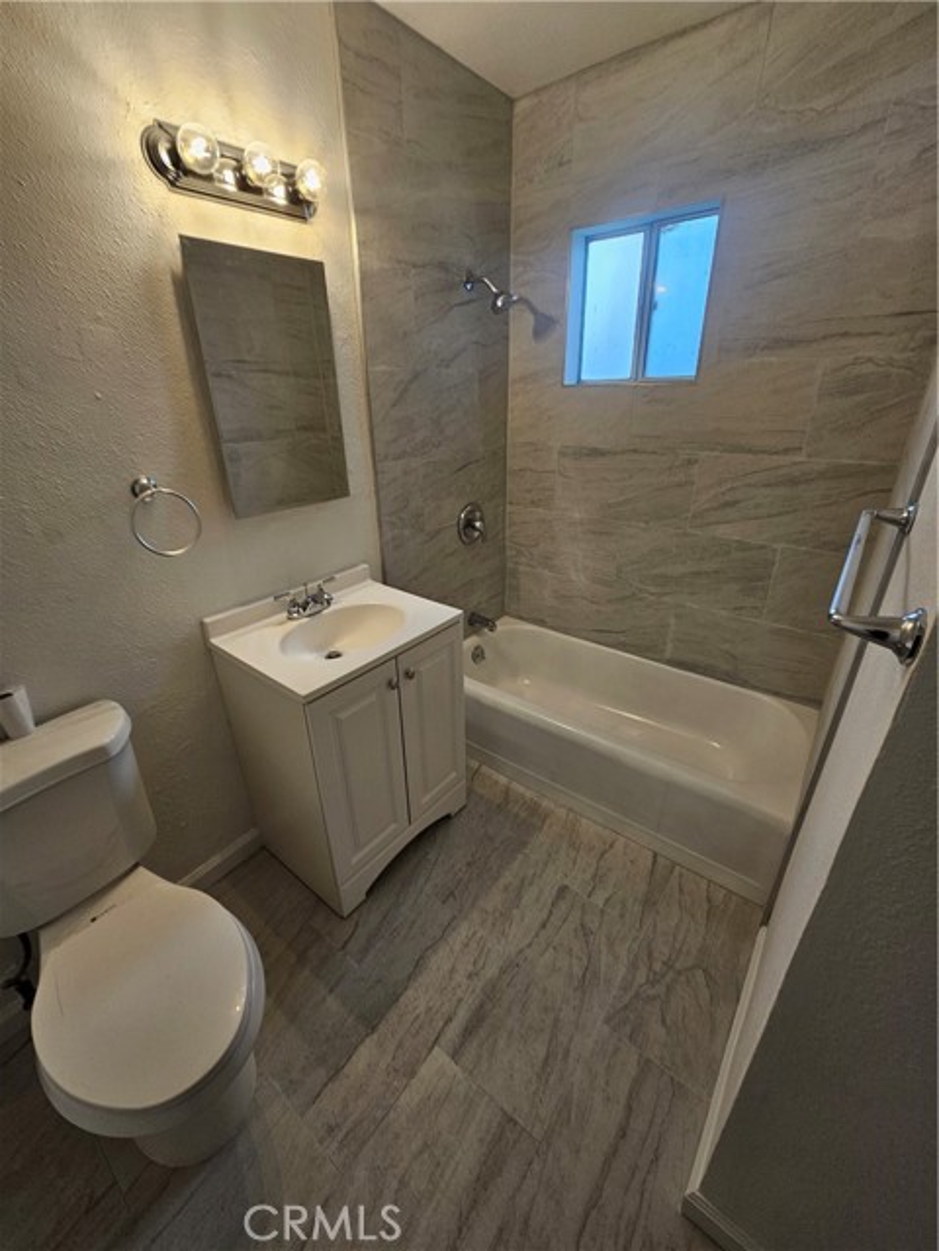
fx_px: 470
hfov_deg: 89.9
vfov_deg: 106.2
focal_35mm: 13
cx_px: 470
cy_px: 626
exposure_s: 1/60
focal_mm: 2.2
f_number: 2.2
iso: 64
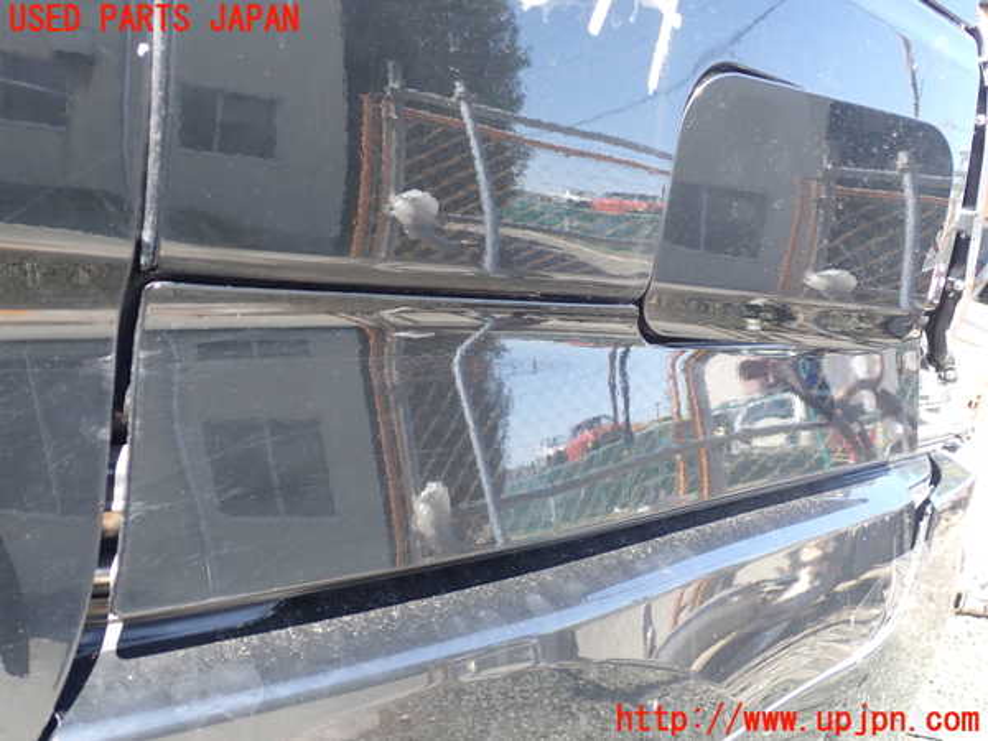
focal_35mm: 30
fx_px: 856
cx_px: 494
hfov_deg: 60.0
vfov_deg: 46.8
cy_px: 370
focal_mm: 5.4
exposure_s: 1/80
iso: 100
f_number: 3.2
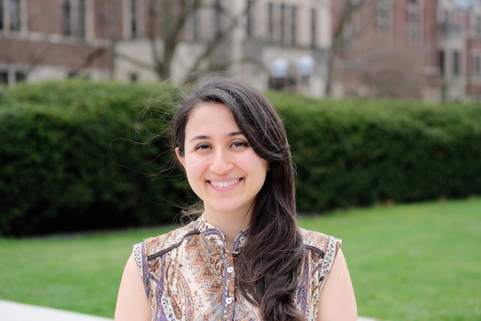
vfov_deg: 18.2
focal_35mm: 75
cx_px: 240
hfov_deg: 27.0
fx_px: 1002
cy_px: 160
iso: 400
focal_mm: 50
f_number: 2.8
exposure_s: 1/1600
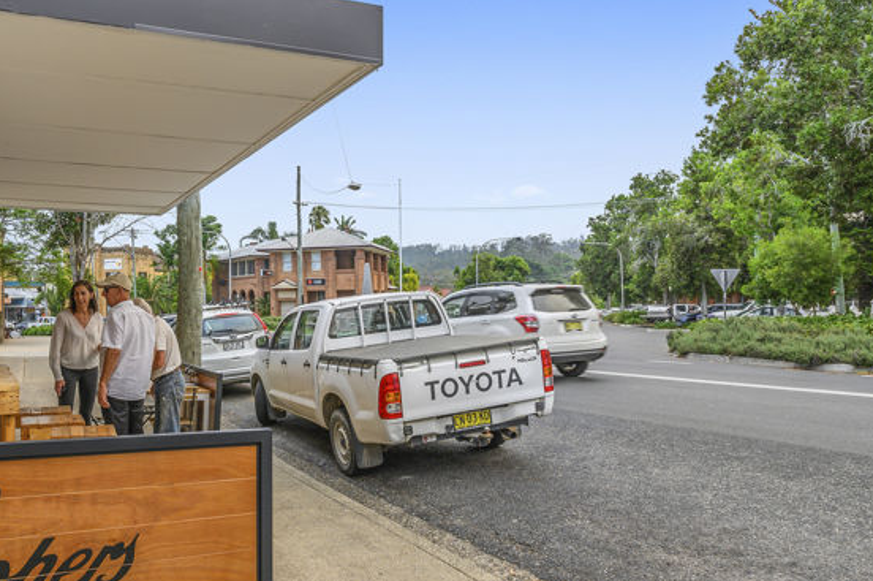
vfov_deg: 44.9
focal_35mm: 29
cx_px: 288
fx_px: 703
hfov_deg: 62.1
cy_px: 304
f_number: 8
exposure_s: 1/125
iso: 320
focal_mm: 20
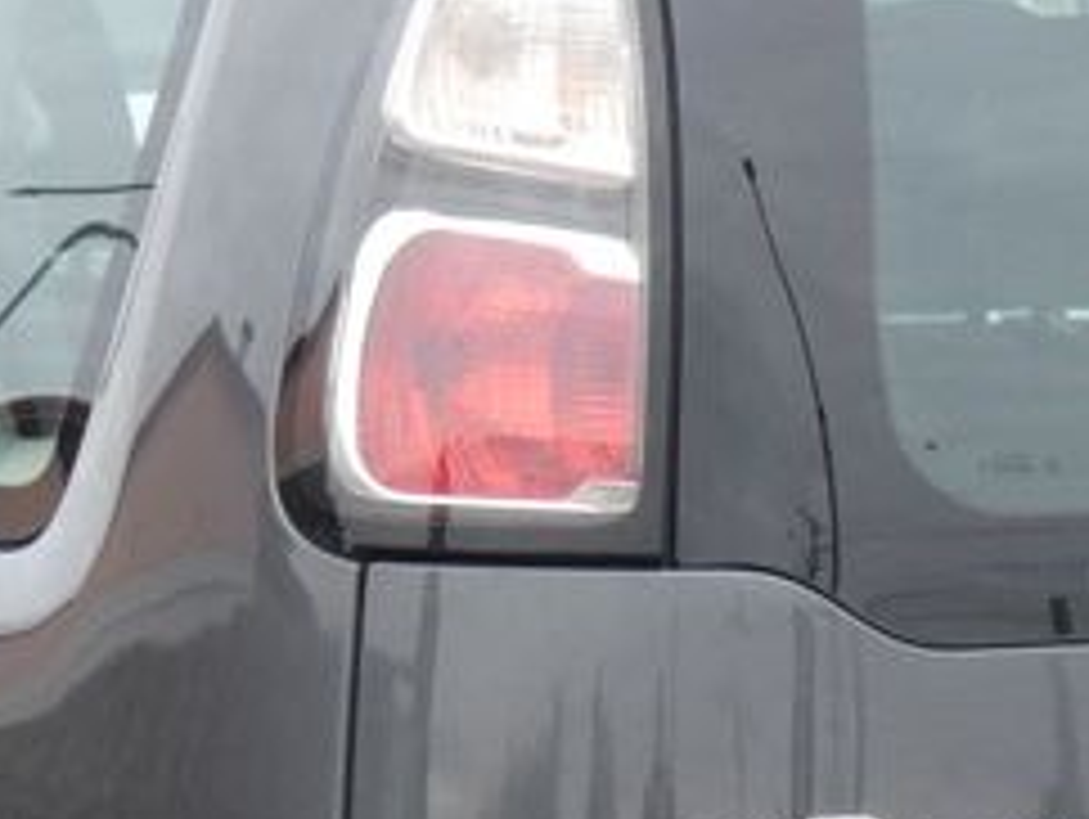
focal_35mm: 313
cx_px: 536
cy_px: 1062
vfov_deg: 4.7
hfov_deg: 6.3
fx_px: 9857
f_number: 5.6
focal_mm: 13.3
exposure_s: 1/80
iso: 125
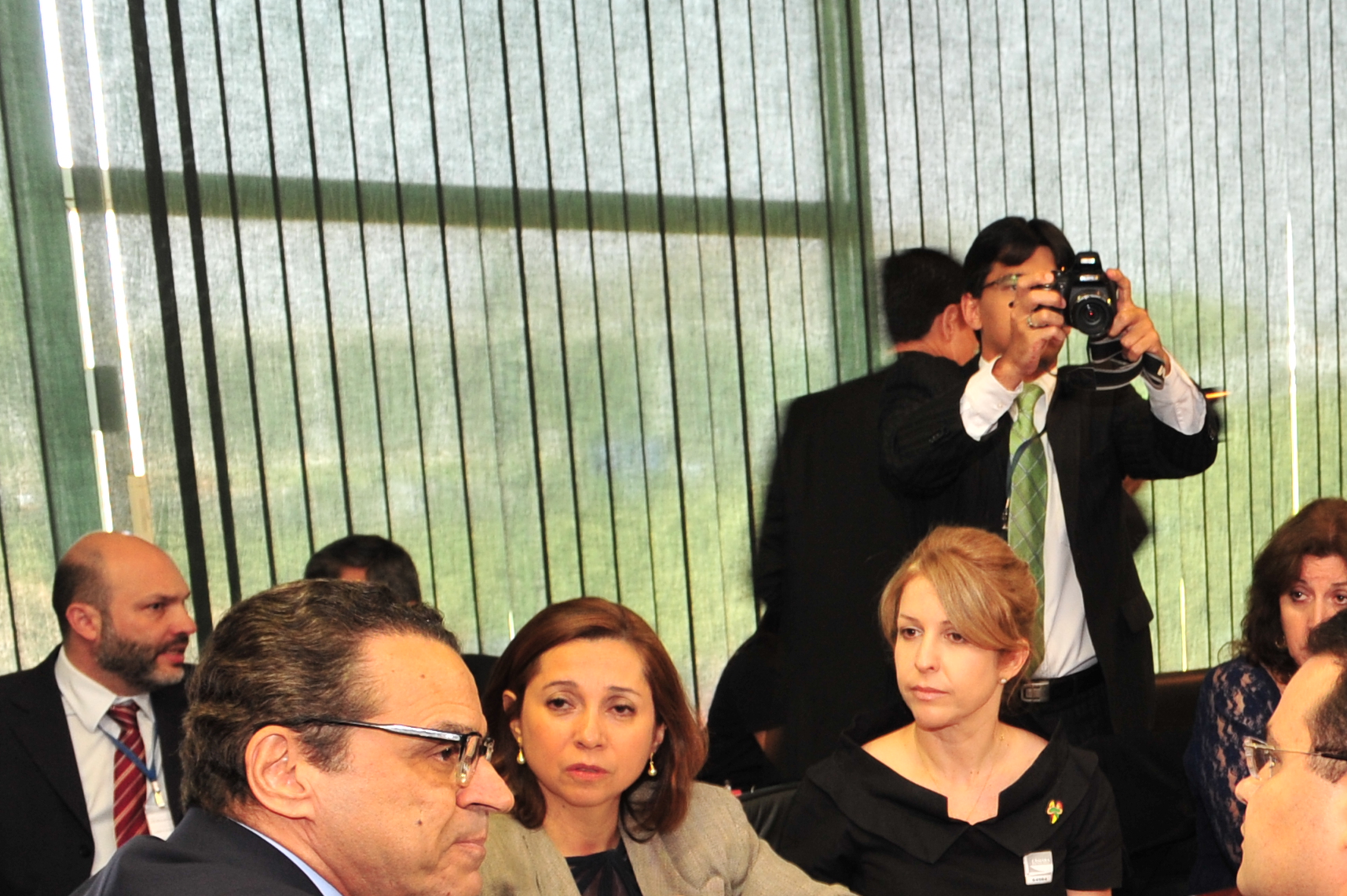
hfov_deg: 27.6
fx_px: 2505
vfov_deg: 19.6
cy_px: 932
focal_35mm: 67
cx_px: 1476
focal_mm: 27
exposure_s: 1/40
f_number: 5.6
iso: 800
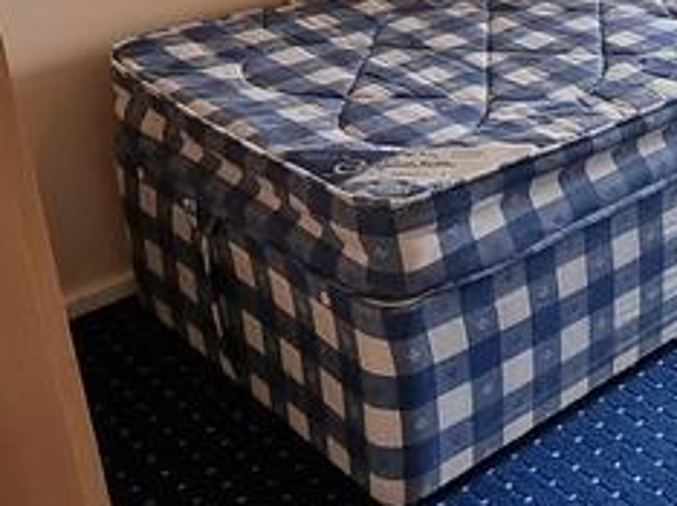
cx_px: 851
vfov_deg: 24.5
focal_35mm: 57
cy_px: 9
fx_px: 1114
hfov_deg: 28.5
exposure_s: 1/50
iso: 160
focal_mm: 2.2
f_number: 2.2
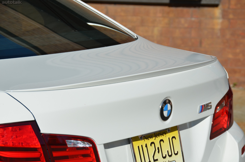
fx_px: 968
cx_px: 122
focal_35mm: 142
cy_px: 81
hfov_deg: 14.4
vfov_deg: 9.6
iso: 400
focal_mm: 95
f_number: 8
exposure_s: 1/2000
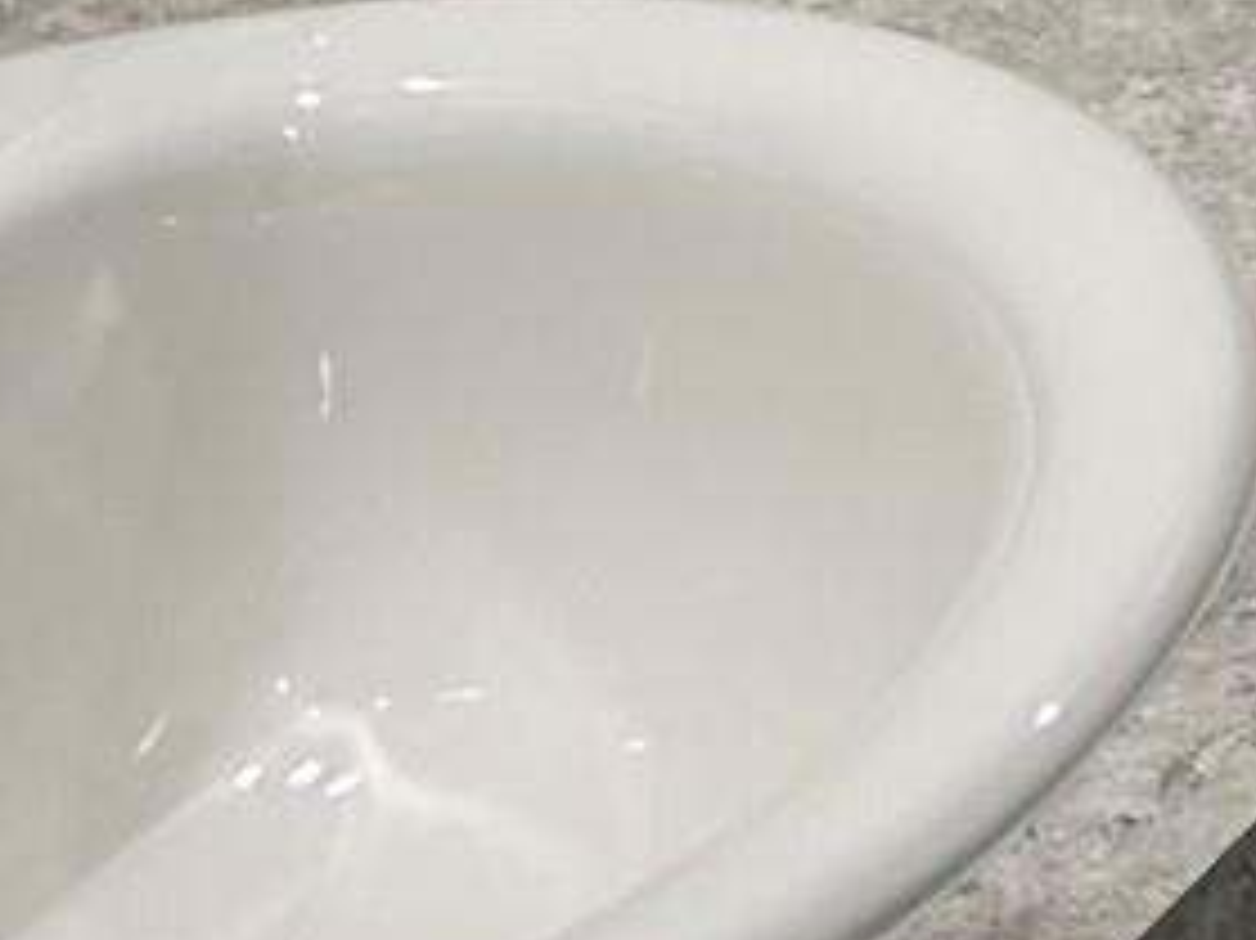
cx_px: 2805
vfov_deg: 9.0
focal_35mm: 149
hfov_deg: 11.4
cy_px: -1340
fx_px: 5404
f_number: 1.5
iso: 64
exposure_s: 1/120
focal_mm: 5.7
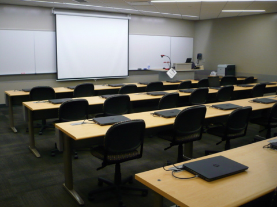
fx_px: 280
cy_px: 104
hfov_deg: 52.6
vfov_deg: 40.7
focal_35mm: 35
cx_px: 138
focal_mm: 5.8
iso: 200
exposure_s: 1/25
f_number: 2.8
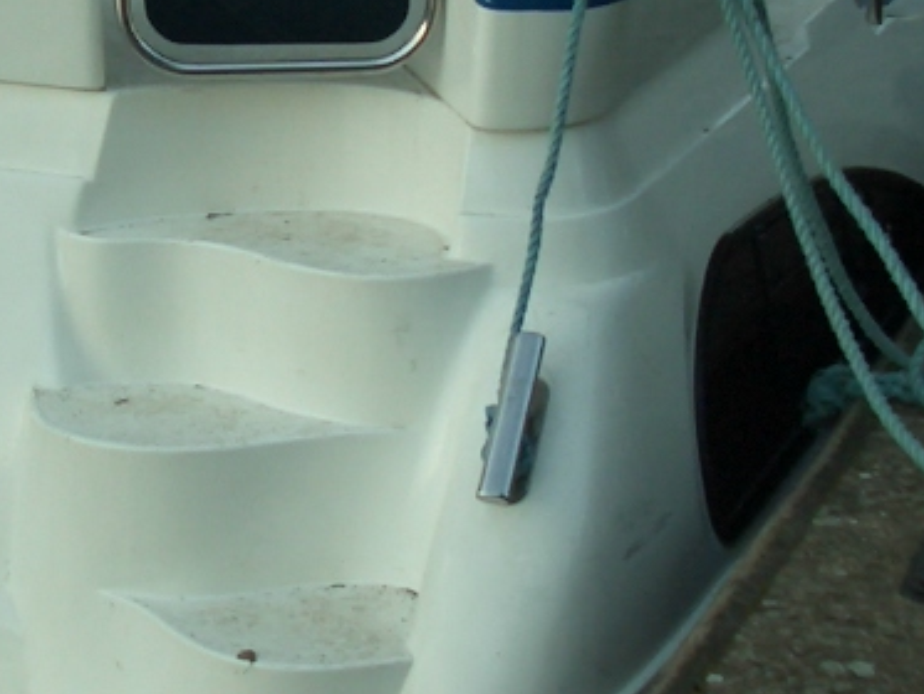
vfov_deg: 12.2
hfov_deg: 16.3
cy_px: -20
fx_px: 3204
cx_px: 206
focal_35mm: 120
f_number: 2.6
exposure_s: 1/200
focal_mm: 5.8
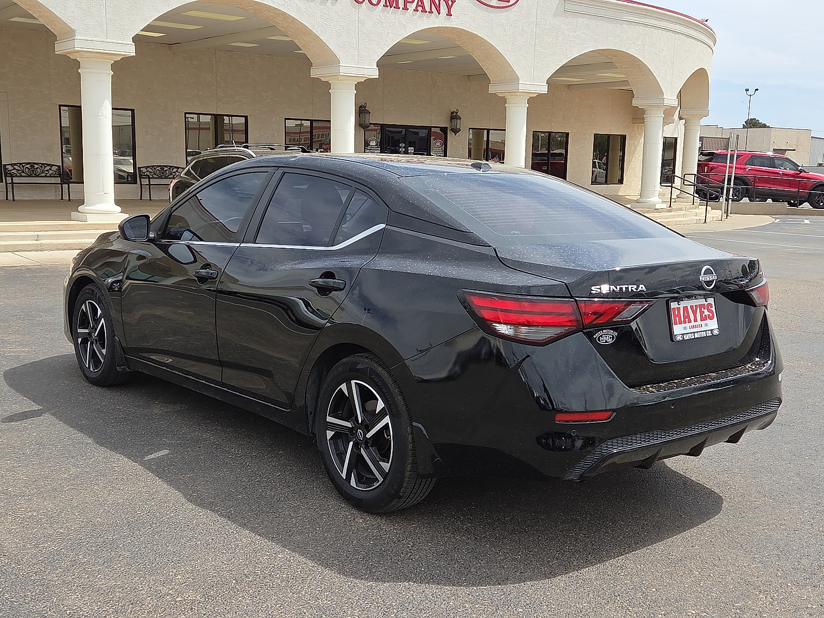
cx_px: 412
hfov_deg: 47.9
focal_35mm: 39
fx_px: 928
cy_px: 309
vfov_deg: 36.8
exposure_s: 1/5000
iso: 76
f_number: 1.8
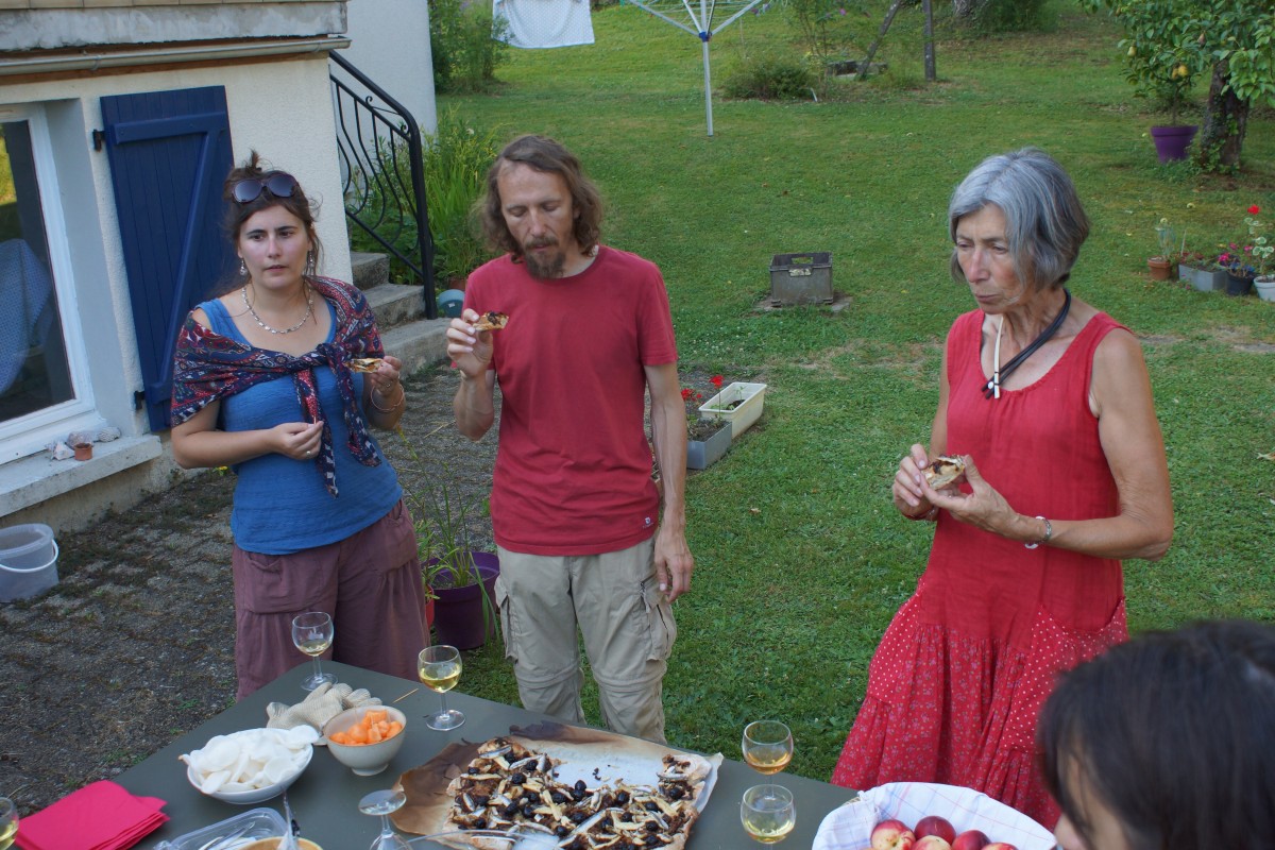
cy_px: 425
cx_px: 638
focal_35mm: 39
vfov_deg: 34.2
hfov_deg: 49.6
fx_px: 1381
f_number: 4.5
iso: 250
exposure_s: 1/160
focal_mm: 26
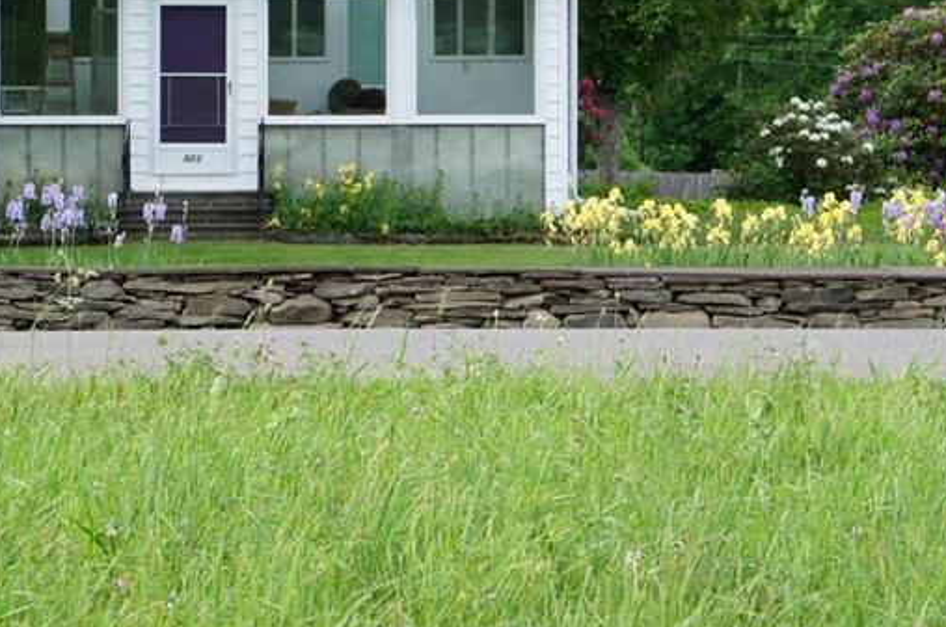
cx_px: 227
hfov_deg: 16.5
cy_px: 87
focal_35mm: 124
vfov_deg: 11.0
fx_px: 3253
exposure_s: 1/100
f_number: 9
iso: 200
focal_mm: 41
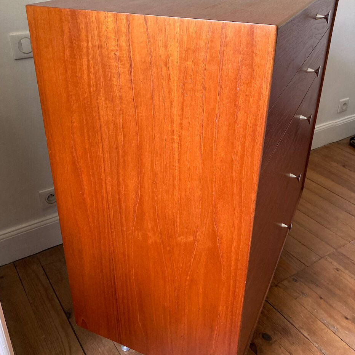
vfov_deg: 48.4
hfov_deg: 48.4
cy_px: 166
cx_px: 174
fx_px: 394
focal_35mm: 34
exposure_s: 1/60
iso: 250
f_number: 1.8
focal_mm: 3.99
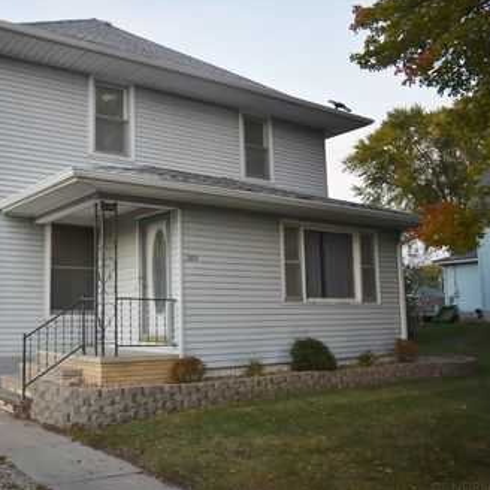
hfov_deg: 45.6
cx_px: 122
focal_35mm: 35
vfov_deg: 47.2
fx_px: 561
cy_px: 243
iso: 800
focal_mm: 18
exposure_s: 1/250
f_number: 3.5
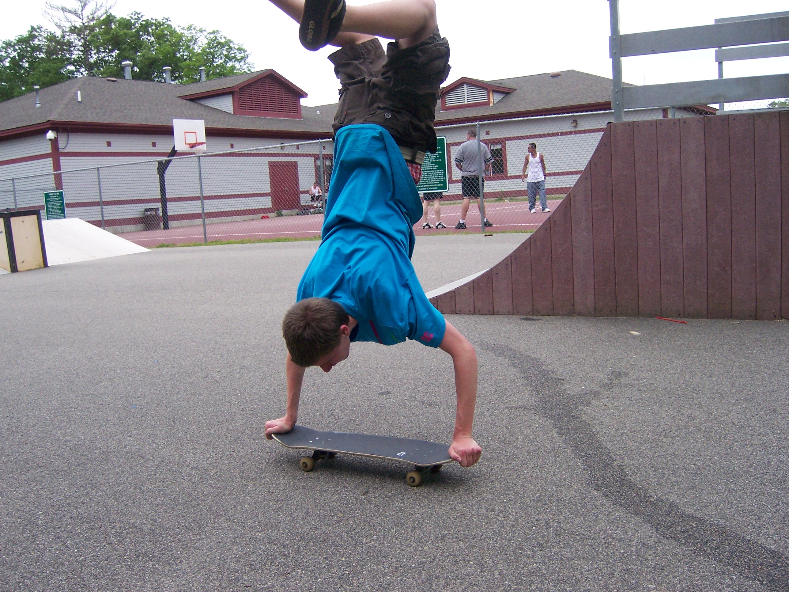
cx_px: 394
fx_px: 821
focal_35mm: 36
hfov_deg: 51.4
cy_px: 296
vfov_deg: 39.7
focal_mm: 6.2
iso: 160
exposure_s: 1/250
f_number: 2.8
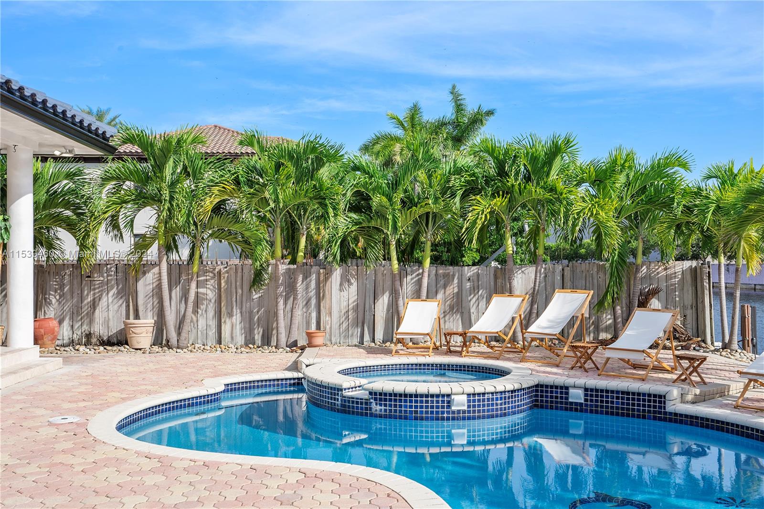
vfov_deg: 37.8
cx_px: 382
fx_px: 743
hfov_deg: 54.4
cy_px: 254
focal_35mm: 35
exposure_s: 1/160
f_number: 10
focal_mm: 35
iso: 100
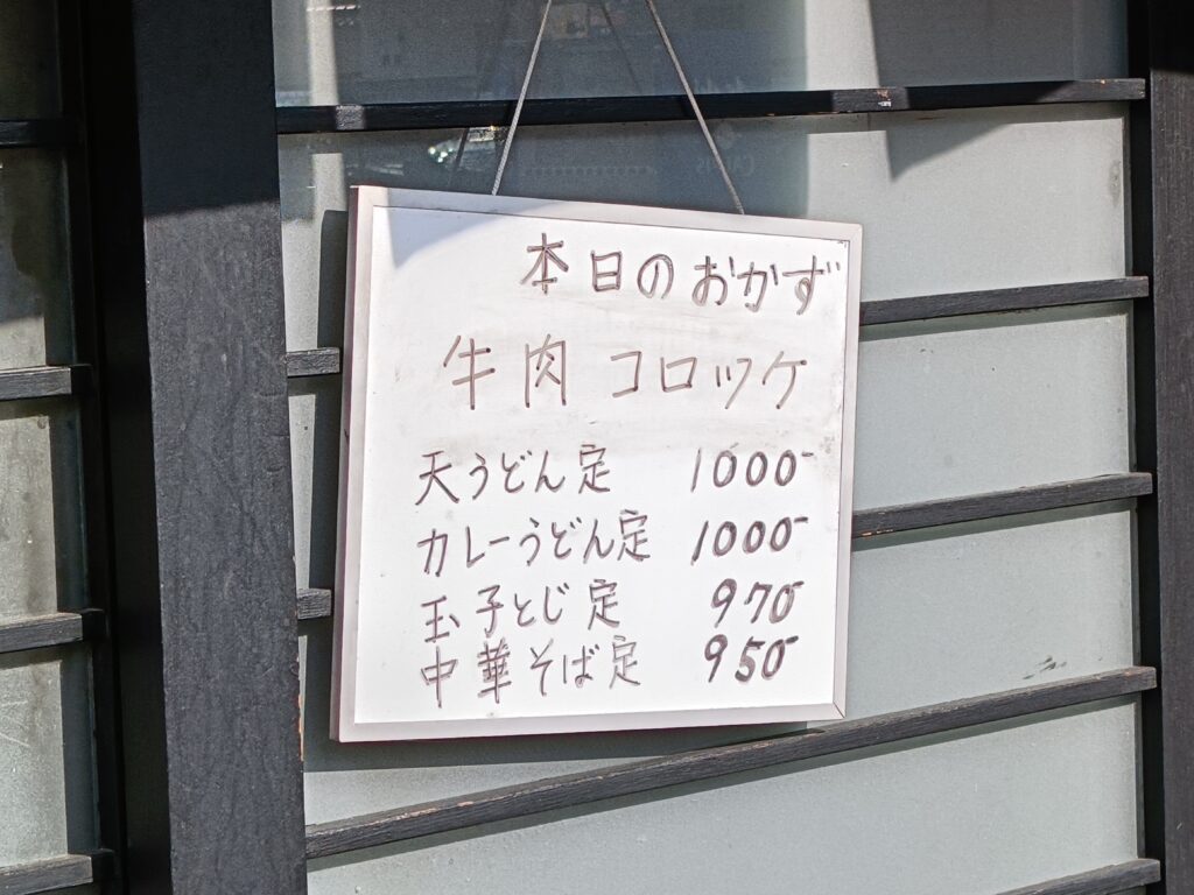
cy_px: 448
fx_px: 3484
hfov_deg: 19.4
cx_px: 597
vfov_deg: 14.6
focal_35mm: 101
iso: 50
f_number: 1.7
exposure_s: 1/905
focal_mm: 4.7
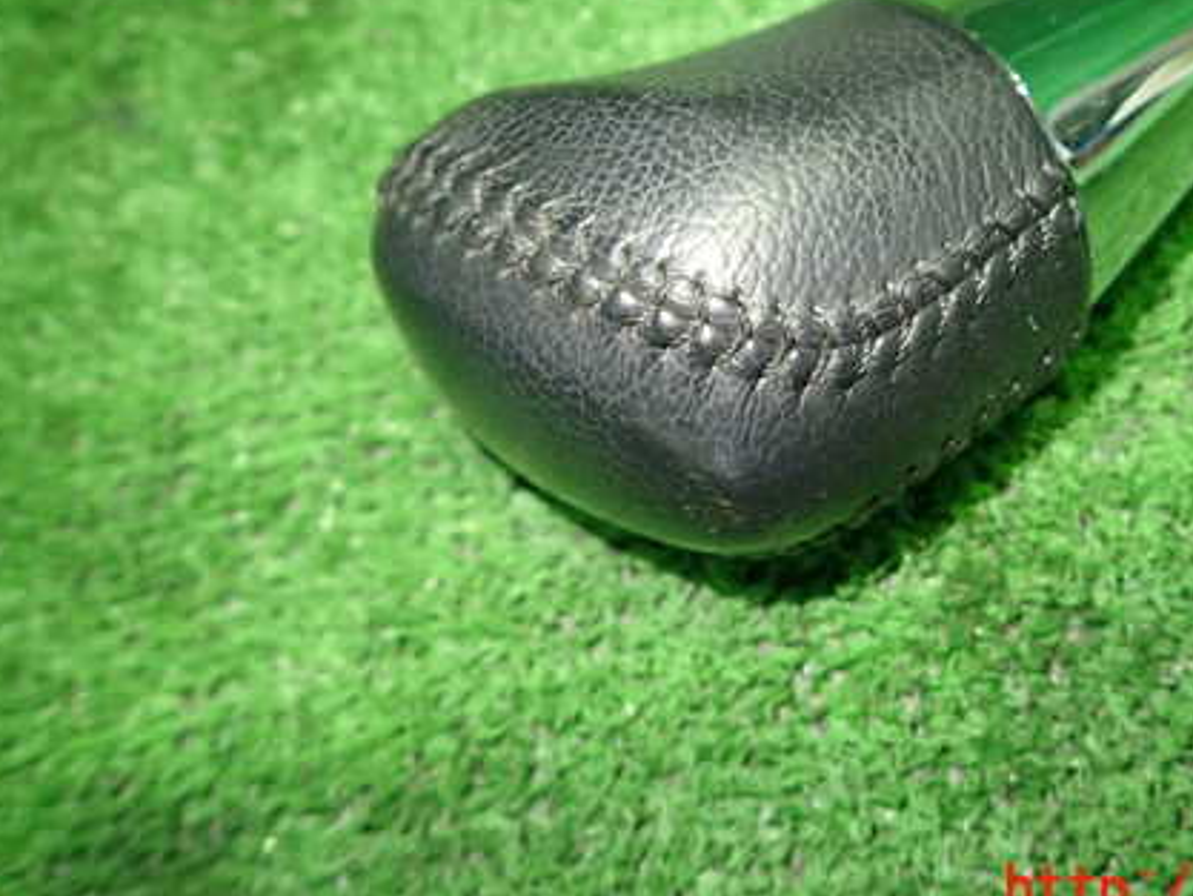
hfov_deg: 50.4
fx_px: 1241
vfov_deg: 39.1
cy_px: 283
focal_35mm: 36
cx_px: 792
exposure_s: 1/30
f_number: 2
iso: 250
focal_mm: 4.5
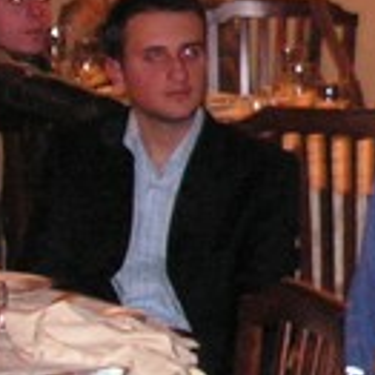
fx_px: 3309
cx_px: 693
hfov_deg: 6.3
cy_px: 0
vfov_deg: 6.5
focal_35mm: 270
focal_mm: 8.4
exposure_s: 1/40
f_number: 3.2
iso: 200
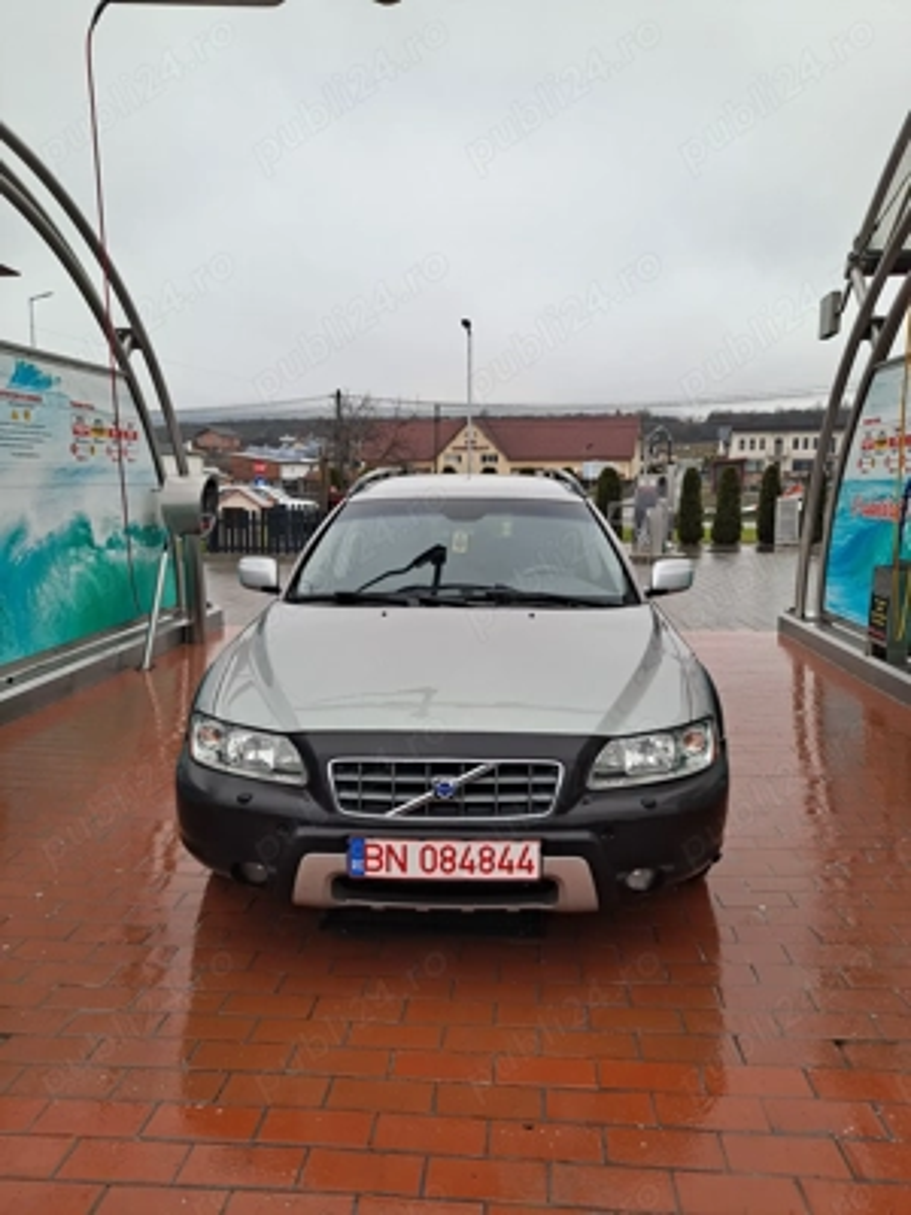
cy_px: 608
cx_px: 456
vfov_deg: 69.4
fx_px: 877
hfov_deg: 54.9
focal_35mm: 25
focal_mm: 4.6
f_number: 2
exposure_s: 1/100
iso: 40
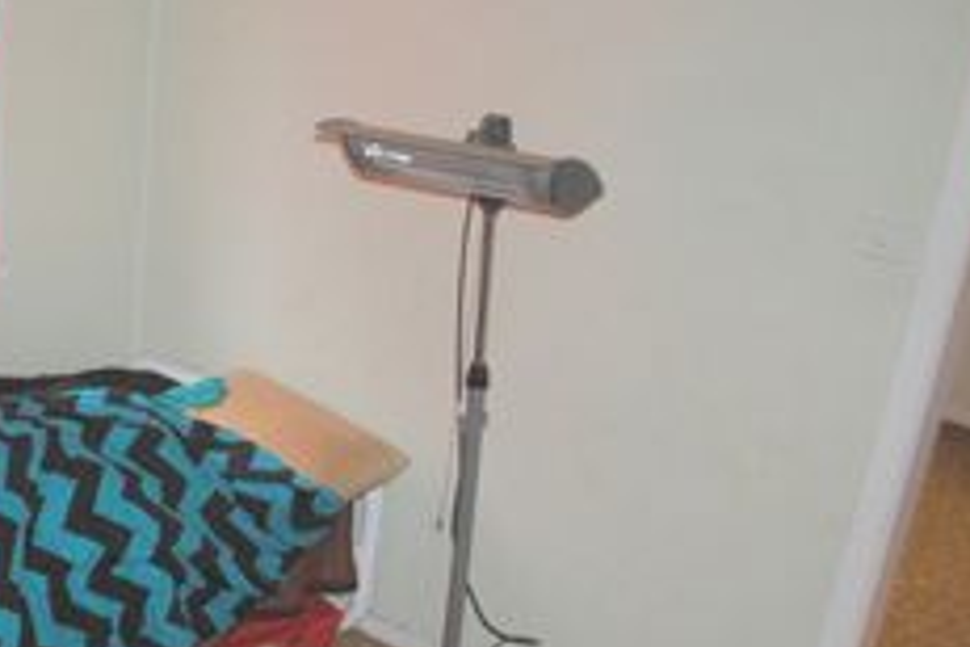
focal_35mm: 55
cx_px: 59
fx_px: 1482
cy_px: 431
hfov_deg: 33.9
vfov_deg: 24.5
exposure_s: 1/60
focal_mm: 18
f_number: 3.5
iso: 200
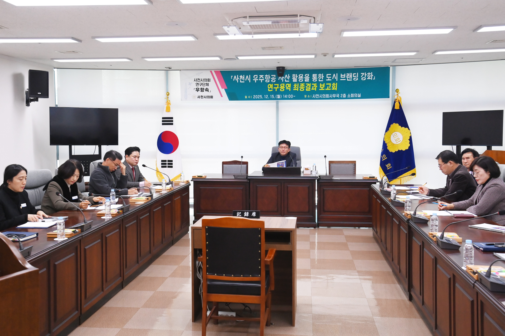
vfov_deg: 35.1
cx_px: 252
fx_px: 533
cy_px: 168
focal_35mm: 38
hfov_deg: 50.7
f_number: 7.1
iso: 2500
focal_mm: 38
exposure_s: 1/250
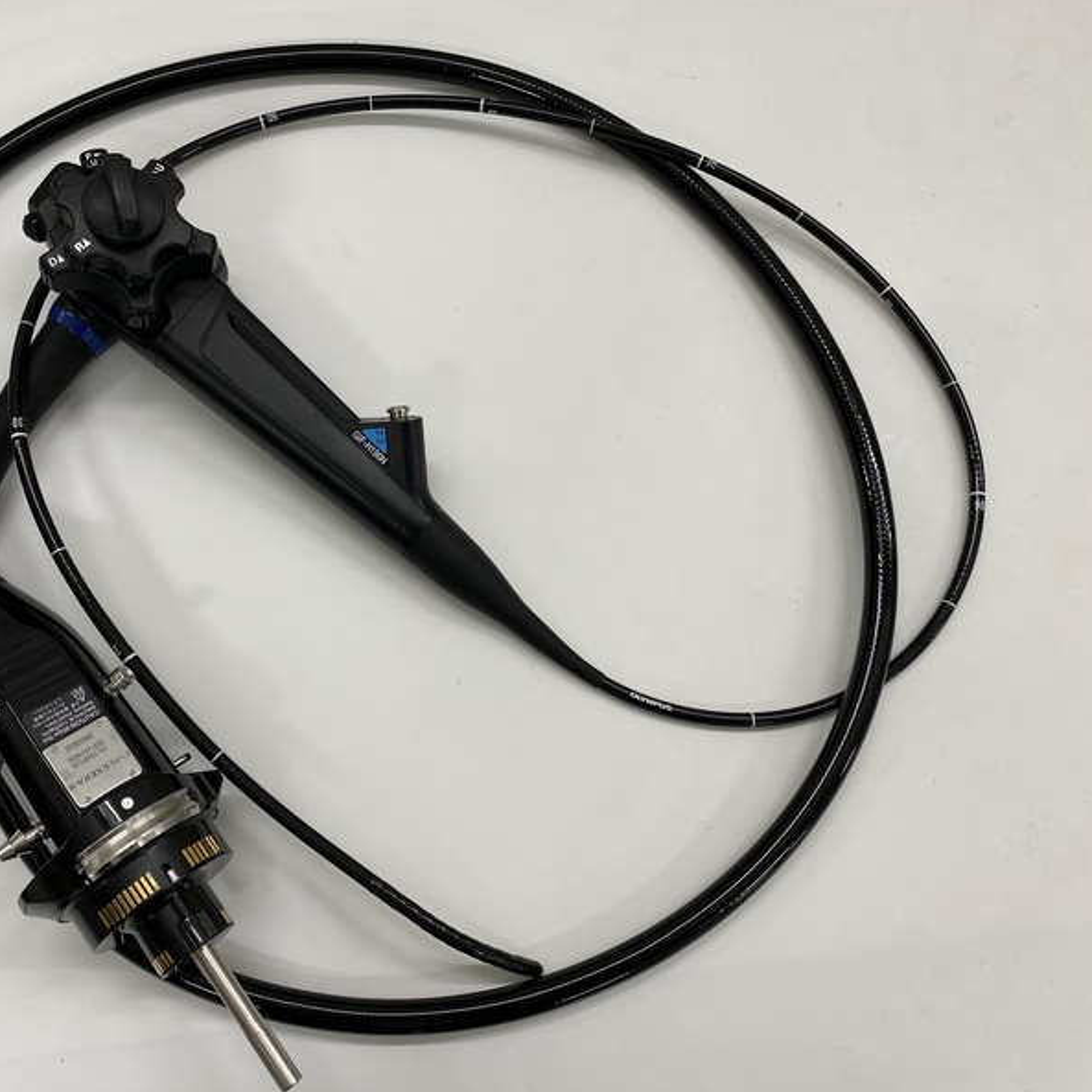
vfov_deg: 52.5
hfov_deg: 52.2
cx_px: 435
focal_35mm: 31
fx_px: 1106
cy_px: 545
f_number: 1.8
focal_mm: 4.25
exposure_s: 1/120
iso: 100
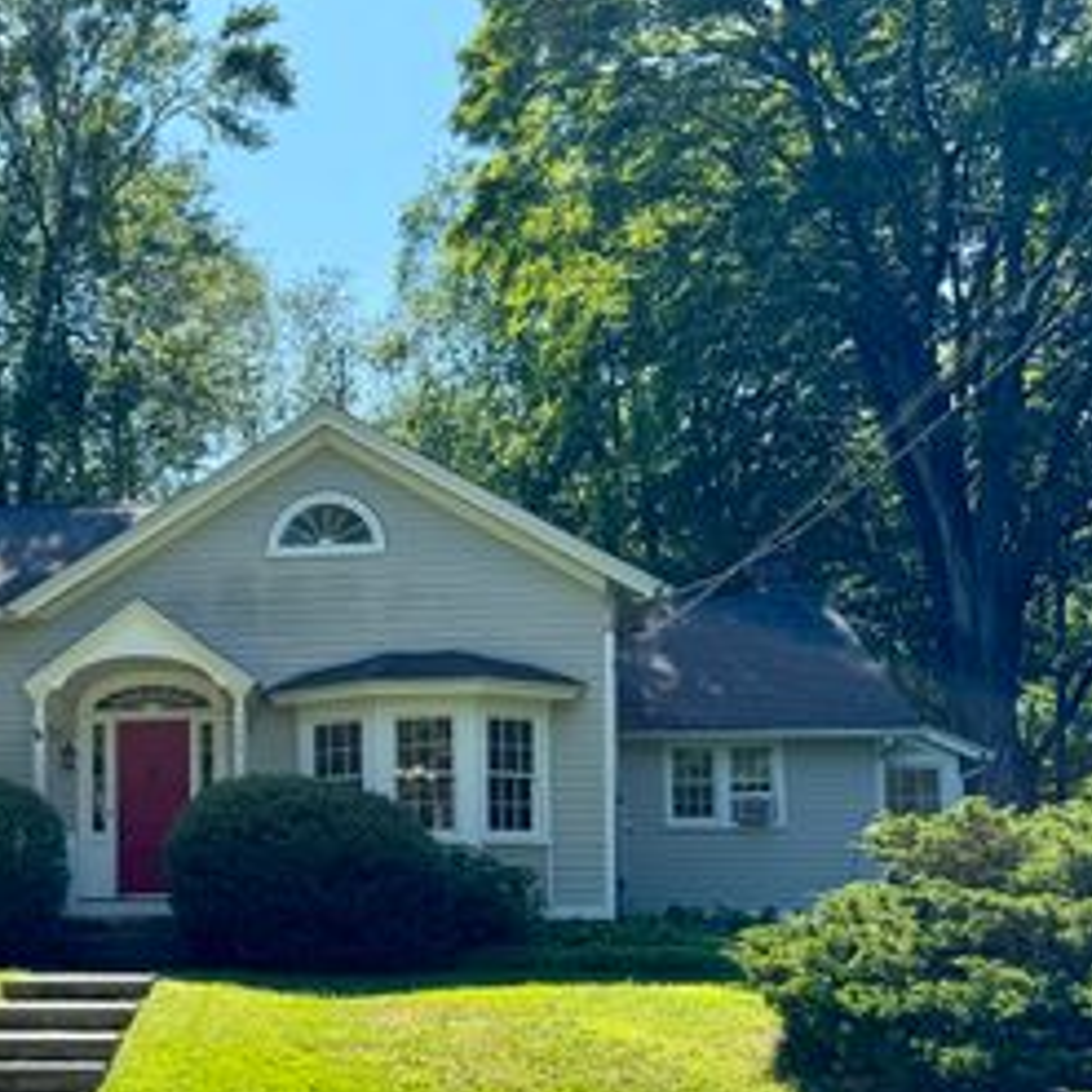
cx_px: 181
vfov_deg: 38.2
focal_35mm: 43
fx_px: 1535
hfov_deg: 37.4
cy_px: 820
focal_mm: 6.76
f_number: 1.78
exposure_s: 1/2041
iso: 80
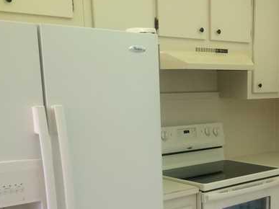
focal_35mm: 60
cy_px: 197
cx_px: 235
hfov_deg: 31.1
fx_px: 483
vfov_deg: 23.6
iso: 32
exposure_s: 1/30
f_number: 2.2
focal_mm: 4.15
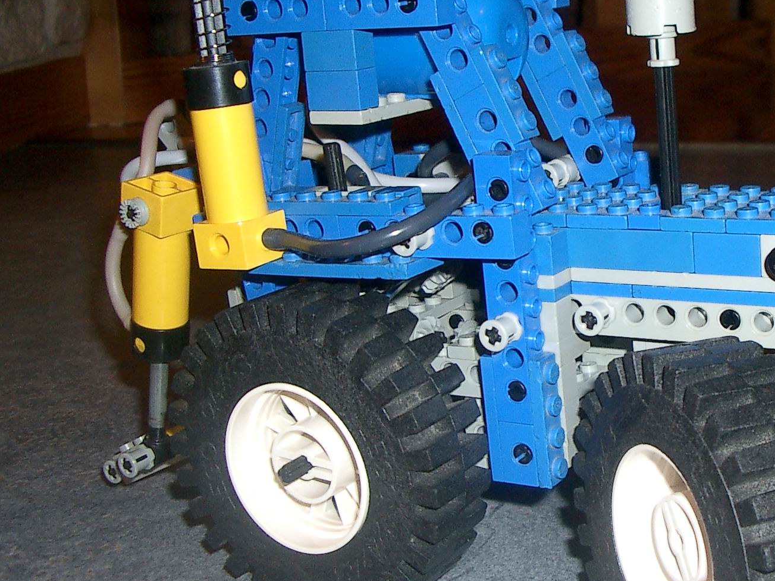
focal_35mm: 55
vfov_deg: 26.6
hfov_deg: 34.4
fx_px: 1231
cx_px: 561
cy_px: 309
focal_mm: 5.8
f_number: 2.6
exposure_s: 1/40
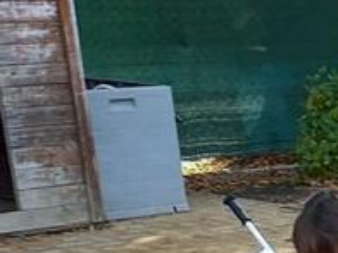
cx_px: 905
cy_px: 585
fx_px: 1670
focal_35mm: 171
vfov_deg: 8.1
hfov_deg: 9.7
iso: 50
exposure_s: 1/151
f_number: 1.8
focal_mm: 4.65
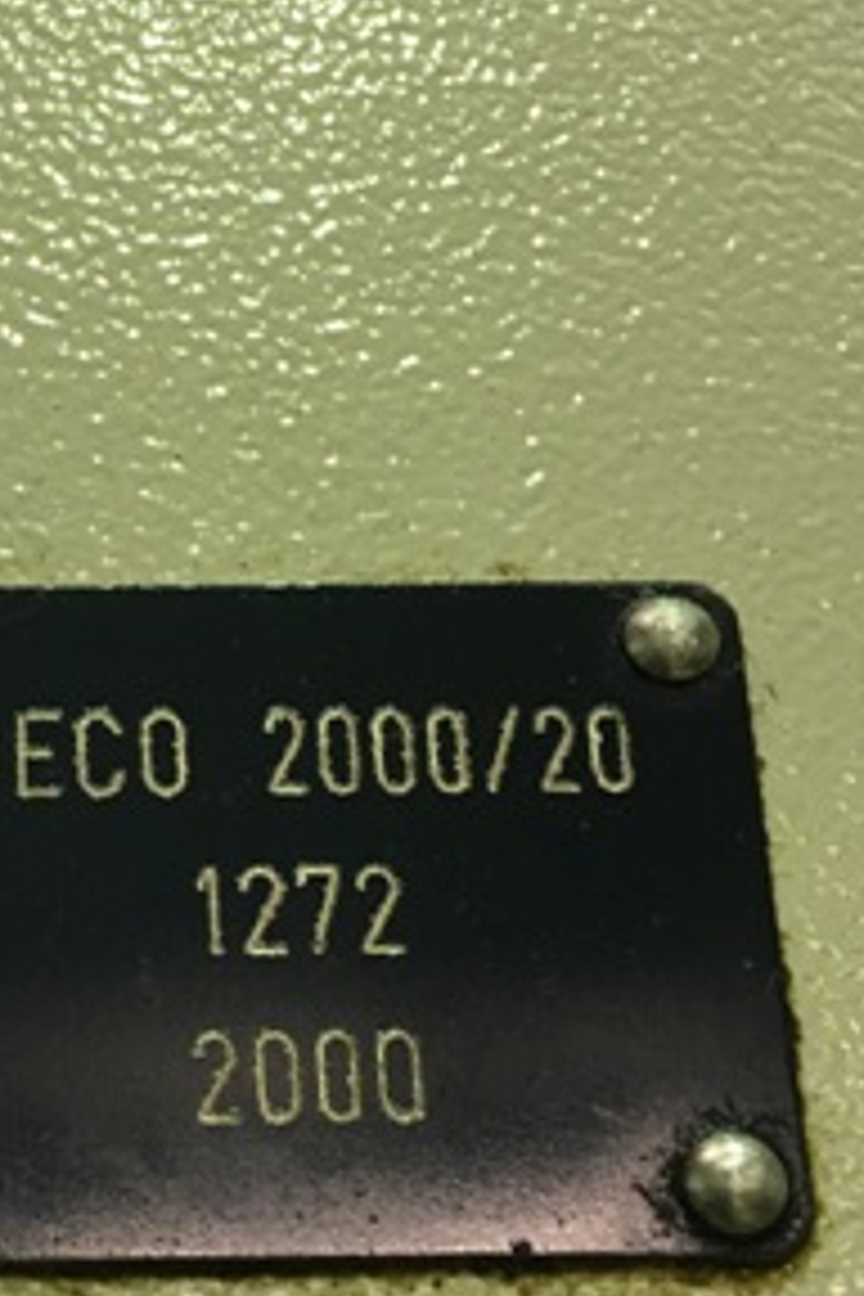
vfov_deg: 30.1
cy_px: 639
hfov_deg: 19.7
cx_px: -14
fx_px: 2412
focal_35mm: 67
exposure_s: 1/33
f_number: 2.2
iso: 125
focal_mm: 4.15
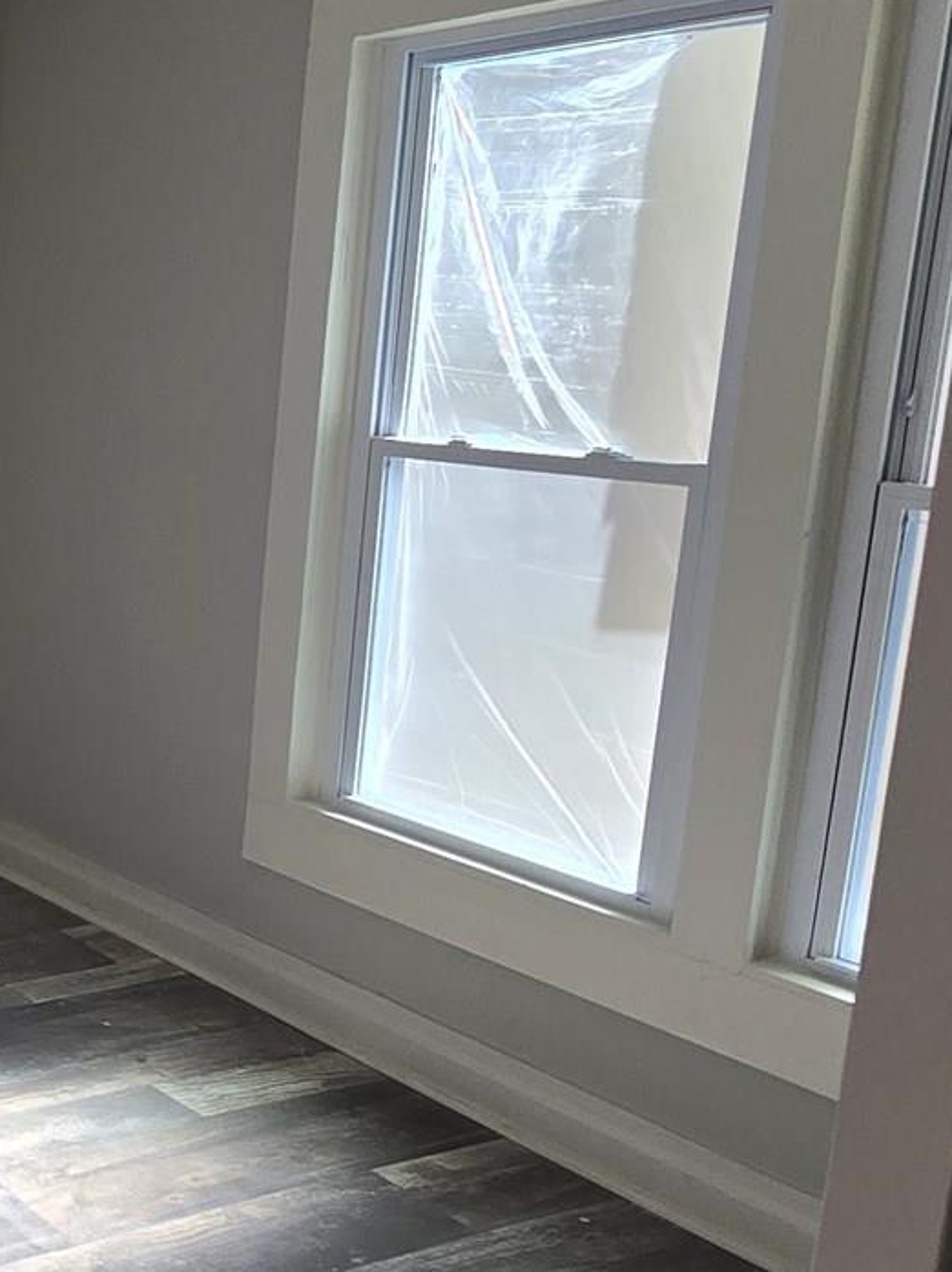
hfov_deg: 26.8
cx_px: -370
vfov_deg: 43.8
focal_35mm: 43
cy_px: 704
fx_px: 1578
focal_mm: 2.2
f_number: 2.2
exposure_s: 1/157
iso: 50
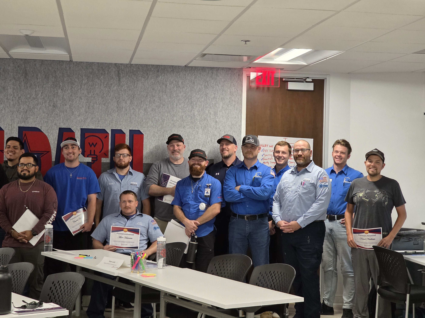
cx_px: 212
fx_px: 847
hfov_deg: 28.2
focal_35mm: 69
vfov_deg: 21.3
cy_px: 159
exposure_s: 1/120
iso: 320
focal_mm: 7.9
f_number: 2.4
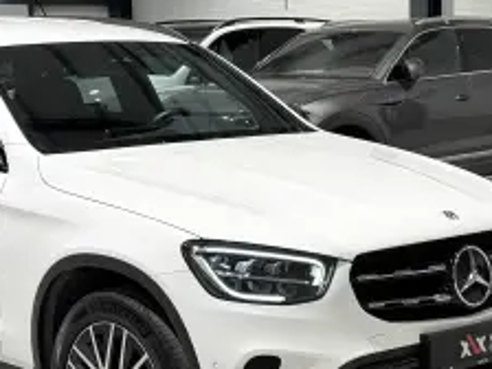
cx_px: 261
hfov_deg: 25.3
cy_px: 259
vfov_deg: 19.1
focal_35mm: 77
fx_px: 1094
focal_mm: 6.76
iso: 50
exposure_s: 1/48
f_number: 1.78
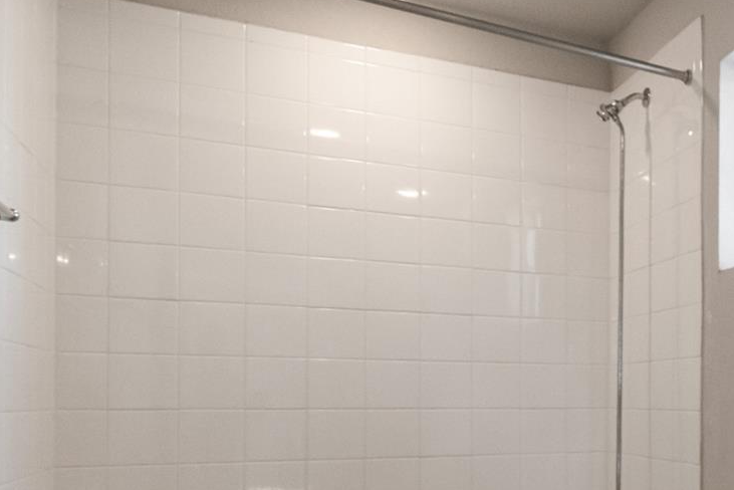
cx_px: 865
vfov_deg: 31.2
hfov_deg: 36.6
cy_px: 383
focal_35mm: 42
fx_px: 857
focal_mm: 10
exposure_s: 1/60
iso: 250
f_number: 8
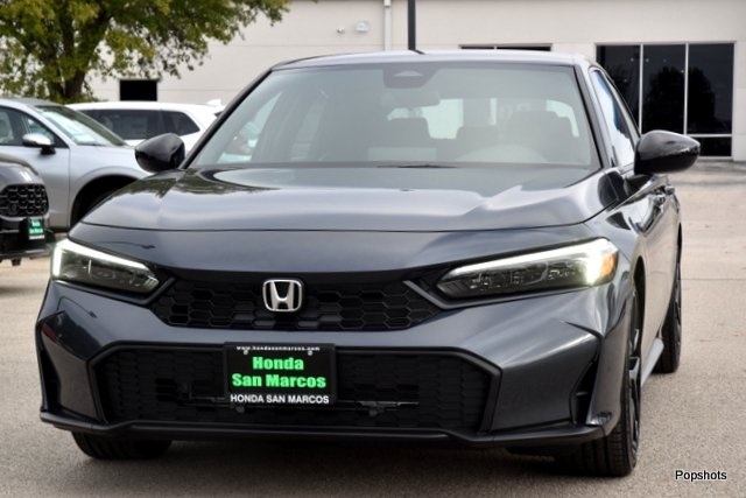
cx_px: 373
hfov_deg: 24.6
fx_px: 1710
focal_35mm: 82
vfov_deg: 16.6
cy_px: 249
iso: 220
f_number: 8
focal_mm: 55
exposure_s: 1/250
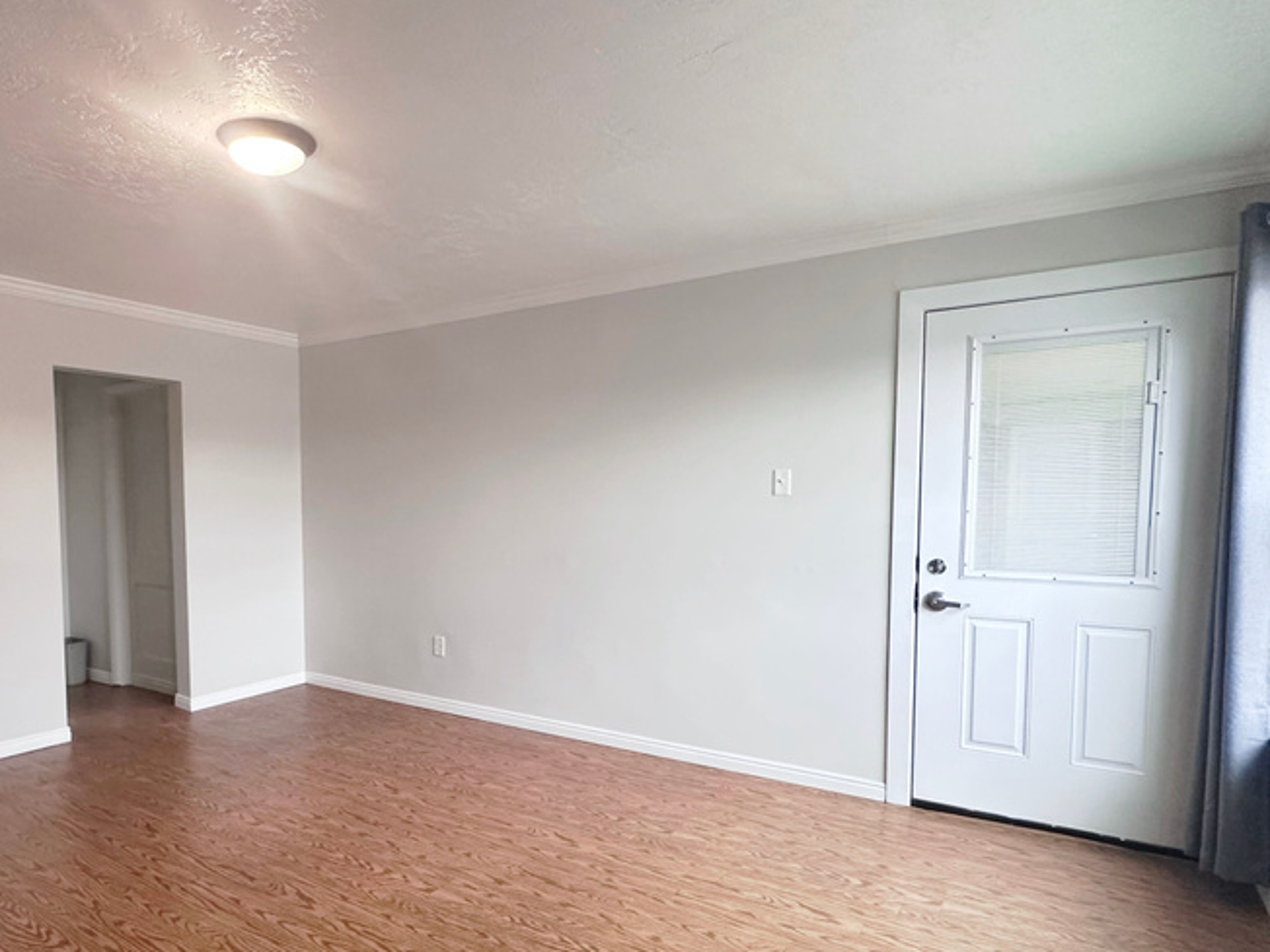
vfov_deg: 60.8
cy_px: 549
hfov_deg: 74.9
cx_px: 467
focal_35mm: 22
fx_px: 807
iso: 250
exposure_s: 1/120
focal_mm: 2.22
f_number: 2.2
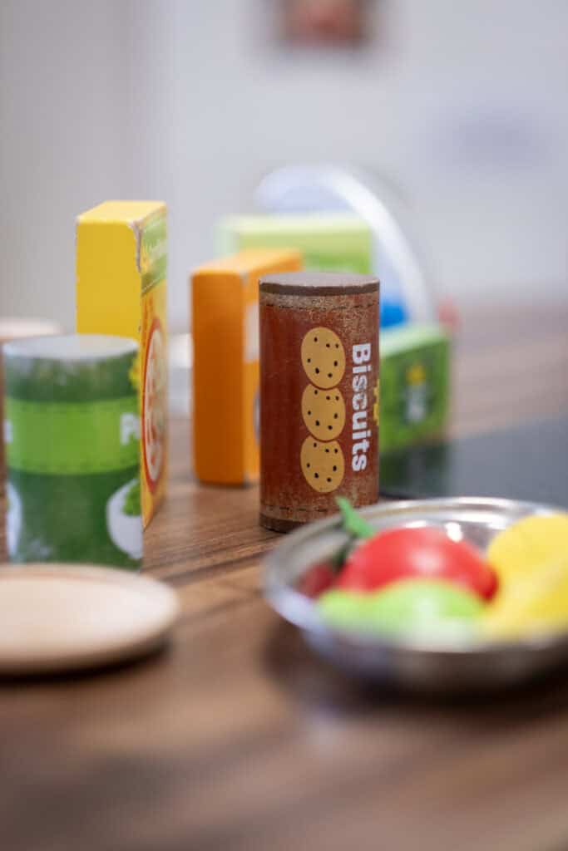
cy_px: 426
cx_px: 284
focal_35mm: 84
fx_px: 1987
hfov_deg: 16.3
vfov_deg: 24.2
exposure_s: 1/125
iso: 500
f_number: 1.6
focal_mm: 56
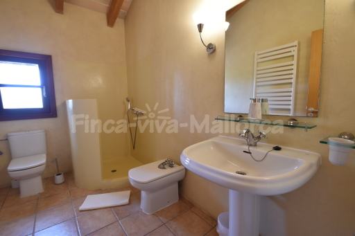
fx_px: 148
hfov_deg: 100.4
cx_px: 178
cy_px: 118
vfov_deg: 77.3
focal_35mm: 15
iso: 100
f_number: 5.6
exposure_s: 1/1.6
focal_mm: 10
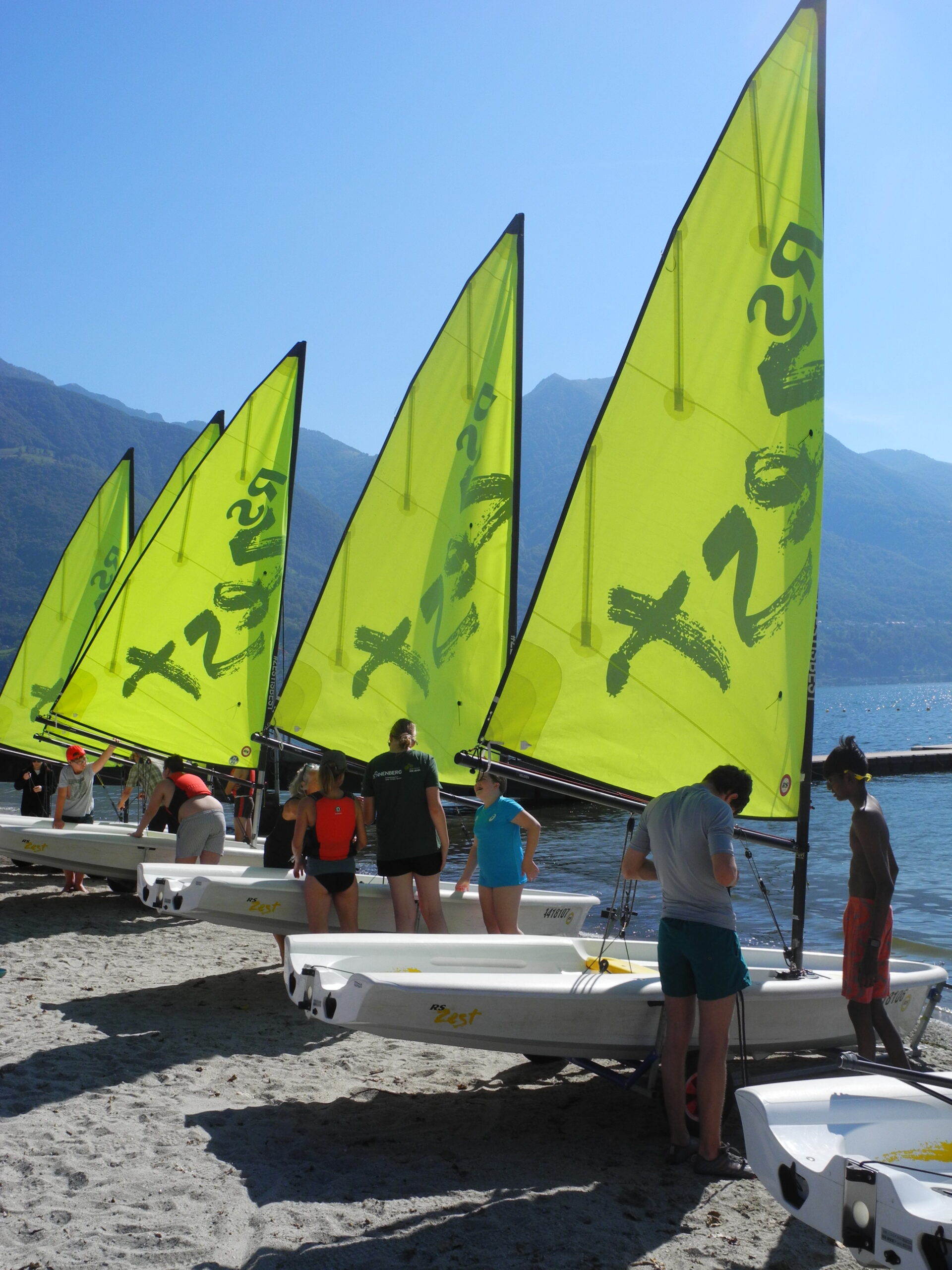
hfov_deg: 37.7
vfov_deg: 49.0
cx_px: 476
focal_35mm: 38
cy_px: 635
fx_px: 1393
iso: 100
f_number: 5.6
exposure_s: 1/981
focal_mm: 8.1
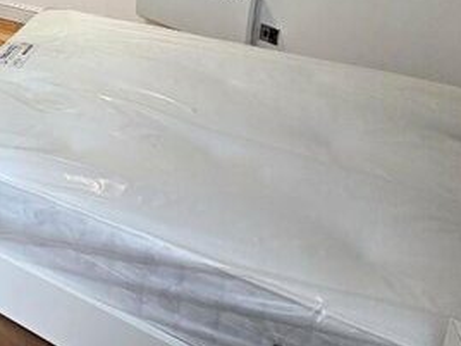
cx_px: -88
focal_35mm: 34
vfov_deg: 33.1
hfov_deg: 39.5
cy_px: -82
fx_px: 453
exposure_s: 1/50
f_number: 2.2
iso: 80
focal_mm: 2.2
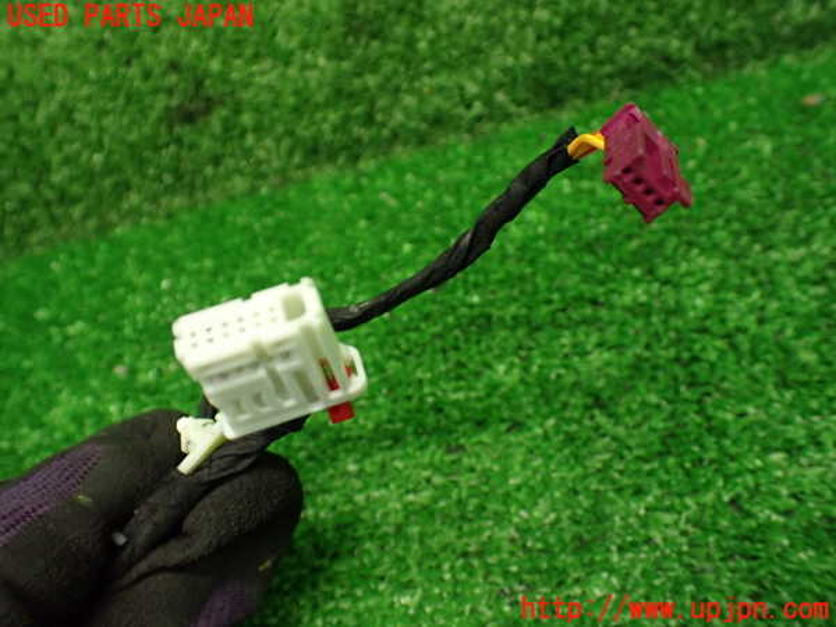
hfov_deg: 60.0
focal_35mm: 30
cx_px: 418
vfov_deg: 46.8
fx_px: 725
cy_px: 314
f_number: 2.3
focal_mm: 5.4
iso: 800
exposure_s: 1/125
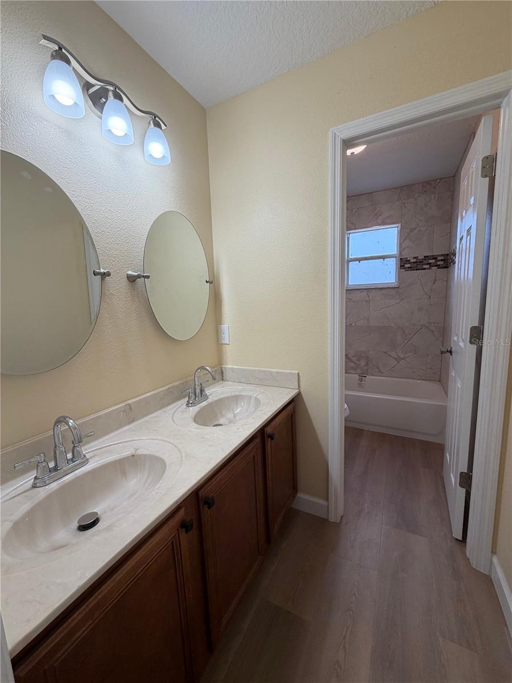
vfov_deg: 102.1
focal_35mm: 14
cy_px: 342
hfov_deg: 85.7
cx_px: 256
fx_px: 276
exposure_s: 1/120
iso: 80
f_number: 2.2
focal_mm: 2.22
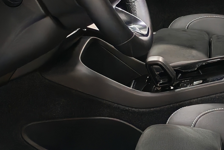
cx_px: 213
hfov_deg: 15.6
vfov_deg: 10.6
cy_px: 42
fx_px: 803
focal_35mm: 129
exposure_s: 1/100
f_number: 1.9
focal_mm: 6.12
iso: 1206
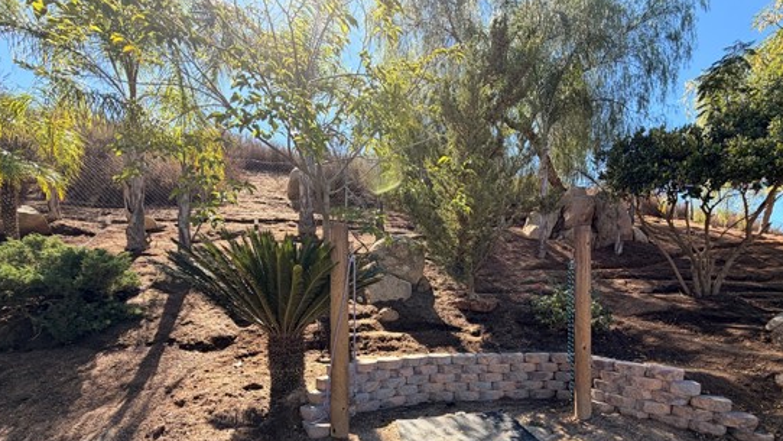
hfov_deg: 92.1
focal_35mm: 18
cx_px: 446
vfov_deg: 58.6
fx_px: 374
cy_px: 318
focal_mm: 2.22
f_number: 2.2
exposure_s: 1/502
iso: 64
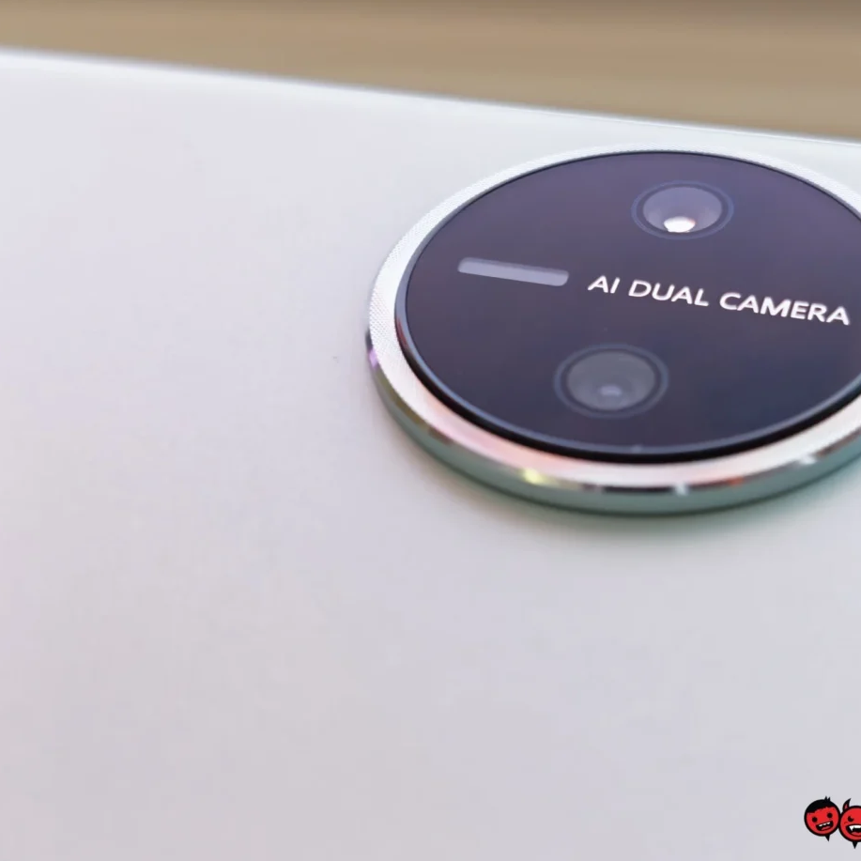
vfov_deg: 31.1
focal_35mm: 55
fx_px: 1548
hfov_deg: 30.8
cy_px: 428
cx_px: 577
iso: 125
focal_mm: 5.4
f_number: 1.6
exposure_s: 1/60
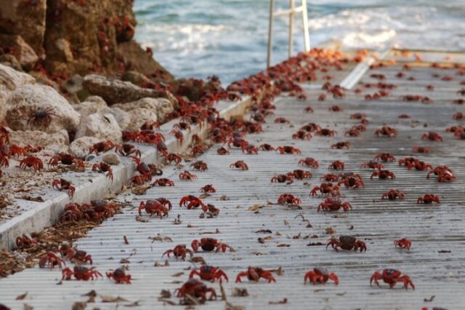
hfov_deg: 13.0
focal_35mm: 158
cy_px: 155
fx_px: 2033
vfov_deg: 8.7
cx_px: 232
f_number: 3.5
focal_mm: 105
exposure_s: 1/200
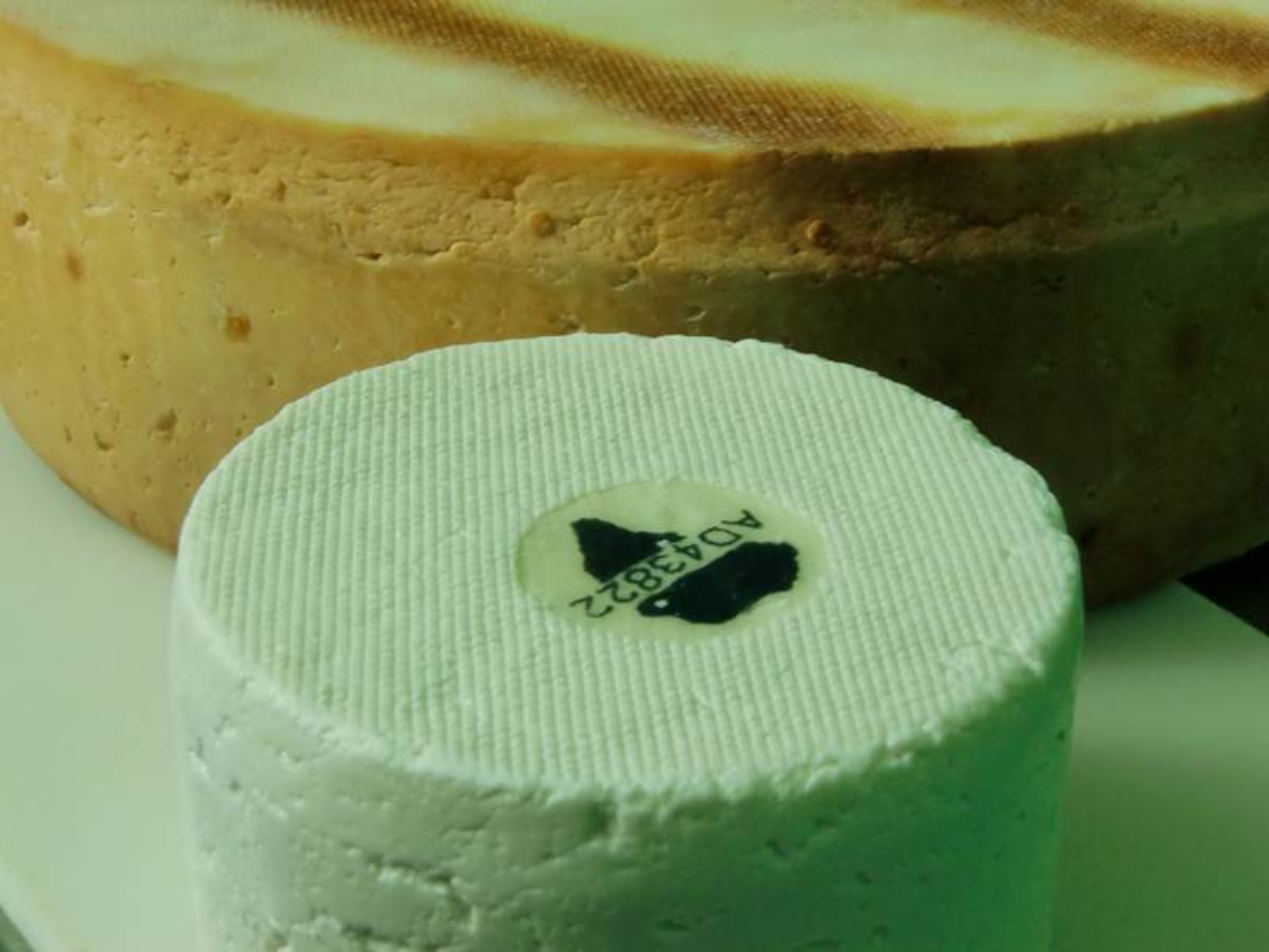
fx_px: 2383
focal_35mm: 65
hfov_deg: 29.8
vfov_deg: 22.6
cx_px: 634
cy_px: 476
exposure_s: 1/25
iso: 400
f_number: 4.4
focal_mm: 11.6
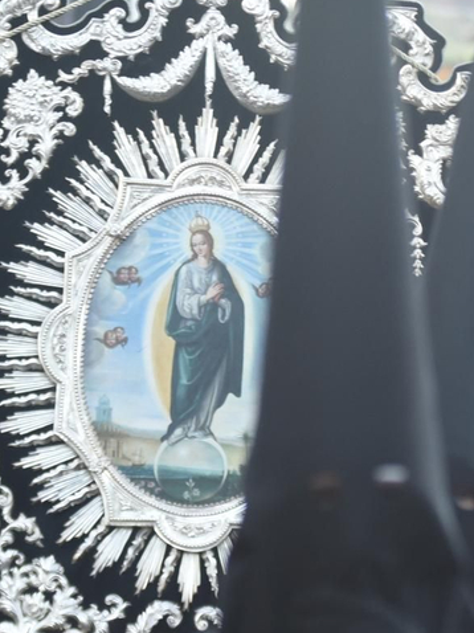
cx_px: 352
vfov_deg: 6.2
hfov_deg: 4.6
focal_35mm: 322
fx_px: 5884
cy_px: 448
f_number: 2.8
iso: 640
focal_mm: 100
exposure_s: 1/100
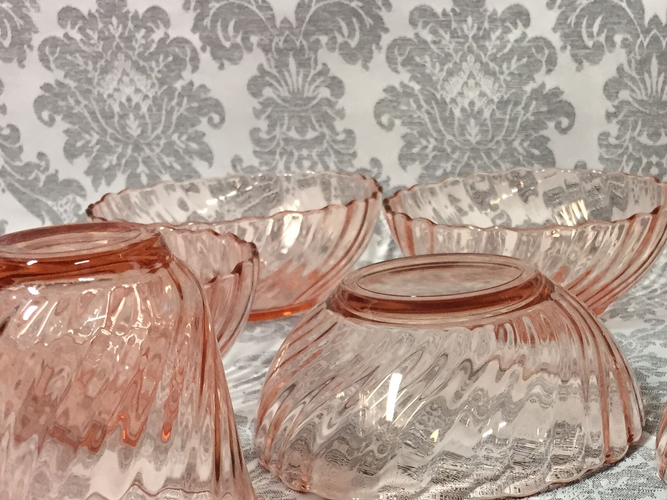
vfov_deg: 25.9
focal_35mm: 55
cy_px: 426
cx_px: 562
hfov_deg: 33.6
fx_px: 1060
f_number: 2.2
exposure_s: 1/33
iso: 100
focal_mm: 4.15
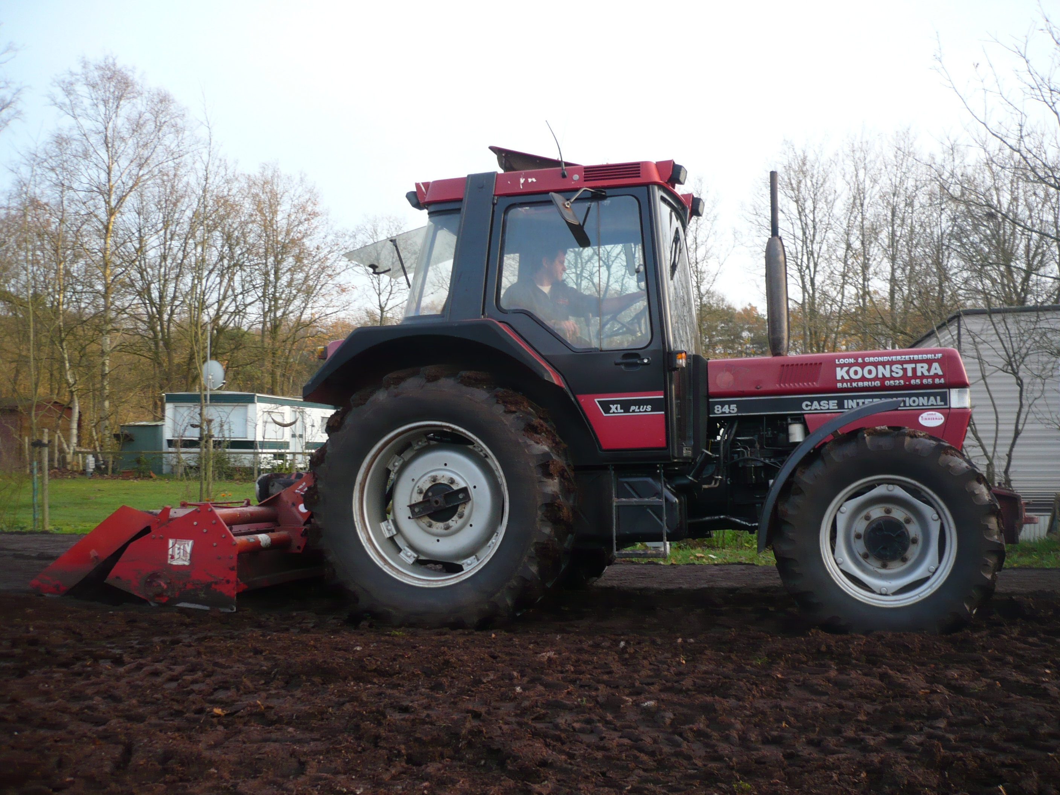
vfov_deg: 40.7
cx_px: 530
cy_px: 398
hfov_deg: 52.6
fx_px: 1072
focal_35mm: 35
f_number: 2.8
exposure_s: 1/60
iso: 100
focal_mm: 5.8
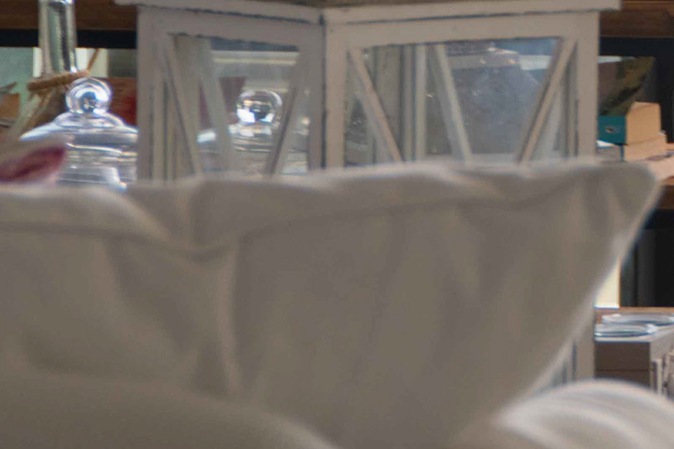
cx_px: 947
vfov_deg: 2.5
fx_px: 10310
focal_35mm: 551
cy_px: -210
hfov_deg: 3.7
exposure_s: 1/125
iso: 160
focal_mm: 105
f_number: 5.3
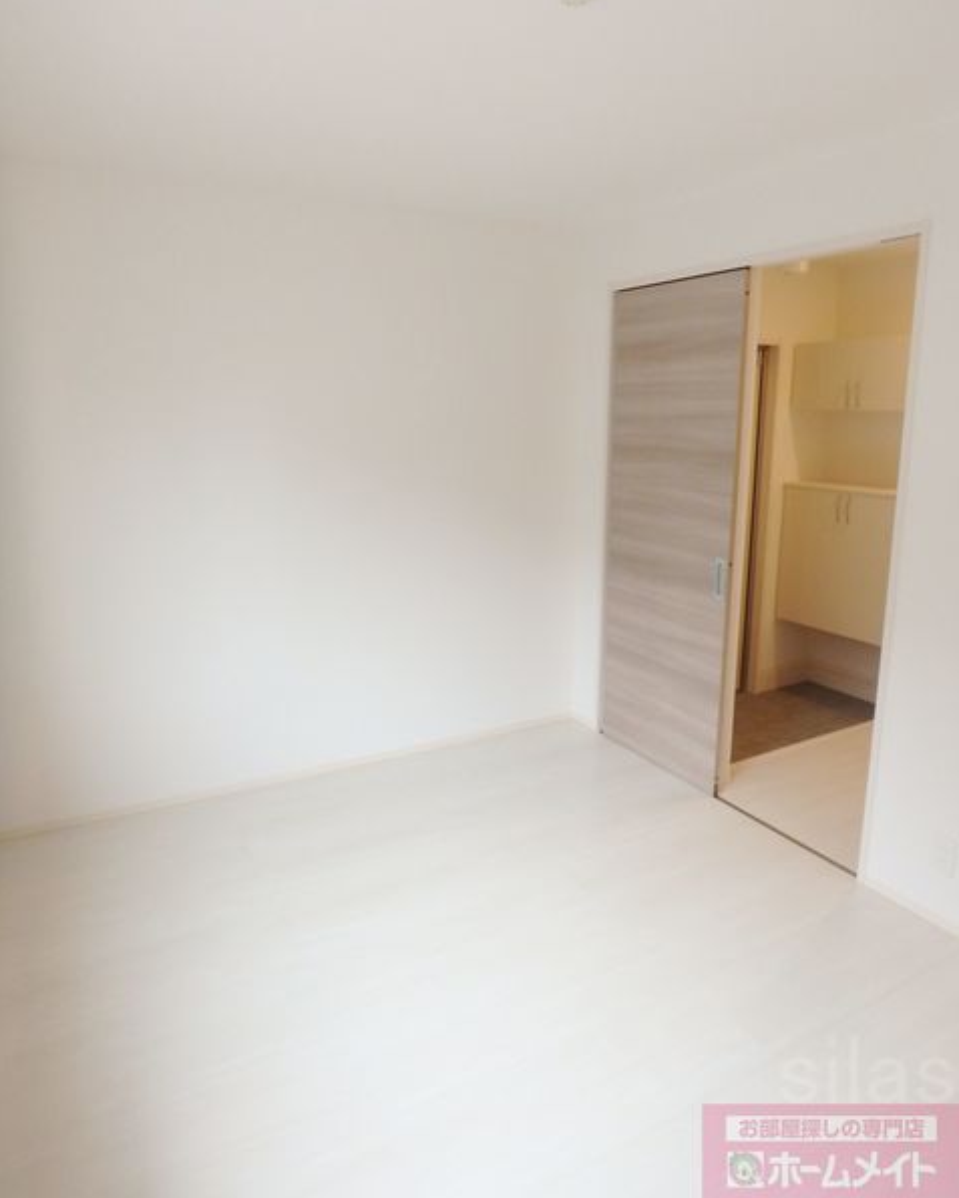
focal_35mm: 22
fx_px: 780
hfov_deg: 63.1
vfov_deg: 74.9
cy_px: 557
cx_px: 478
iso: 320
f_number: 3.5
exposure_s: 1/30
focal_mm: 3.7
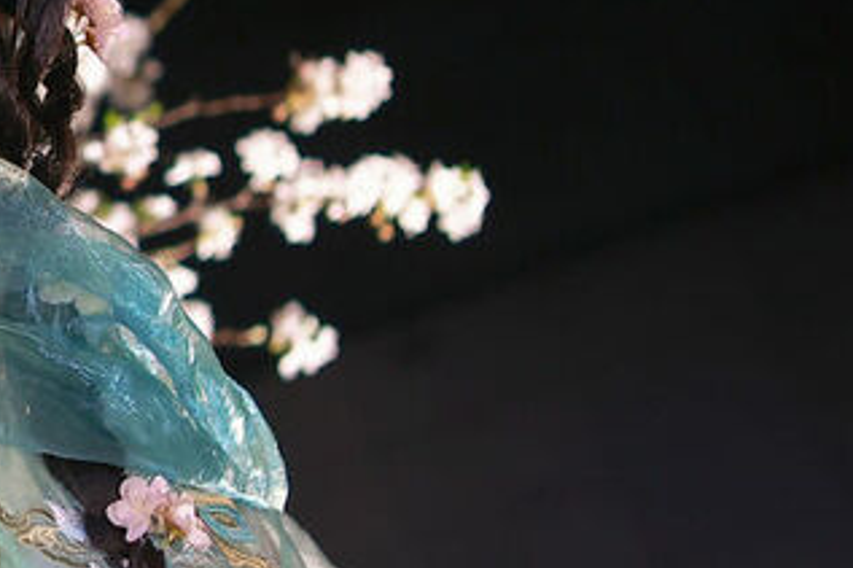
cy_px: 137
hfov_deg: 16.5
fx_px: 2747
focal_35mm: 116
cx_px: -309
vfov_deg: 11.8
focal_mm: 35
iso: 2000
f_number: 2
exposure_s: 1/500
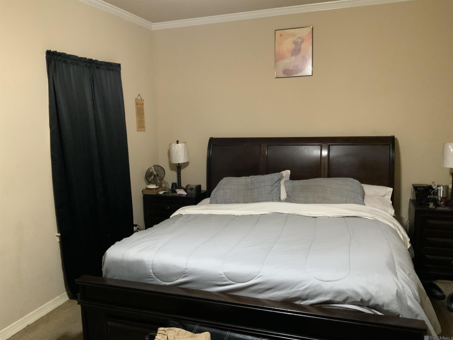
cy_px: 170
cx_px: 226
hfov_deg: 61.7
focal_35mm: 29
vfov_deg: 48.2
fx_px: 380
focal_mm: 3
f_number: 1.8
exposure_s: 1/30
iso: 400
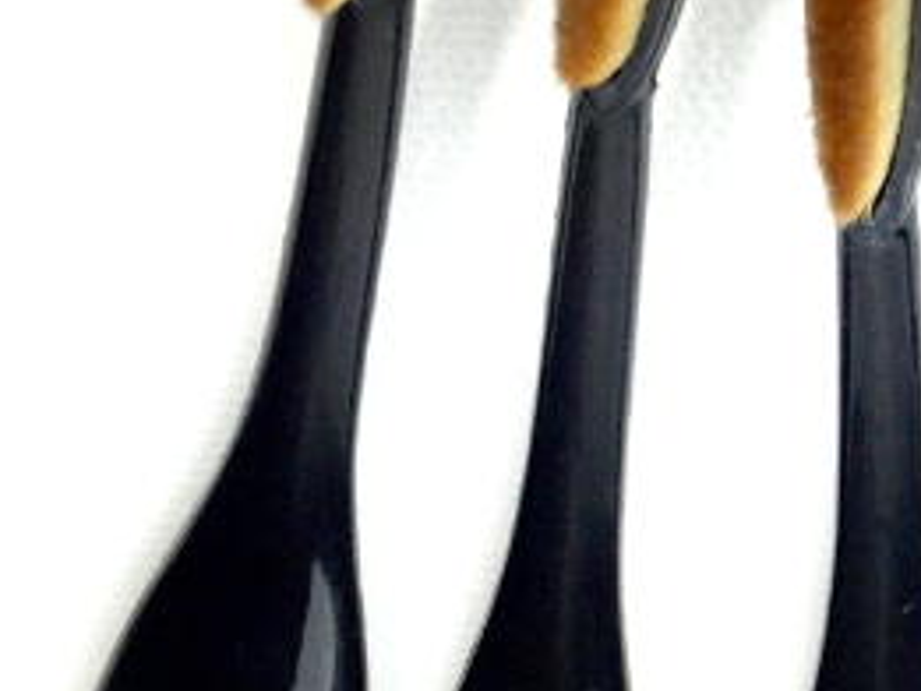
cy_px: 695
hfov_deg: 16.7
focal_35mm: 111
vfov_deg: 13.2
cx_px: 1200
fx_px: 2955
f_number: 2.2
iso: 32
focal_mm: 4.2
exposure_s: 1/255
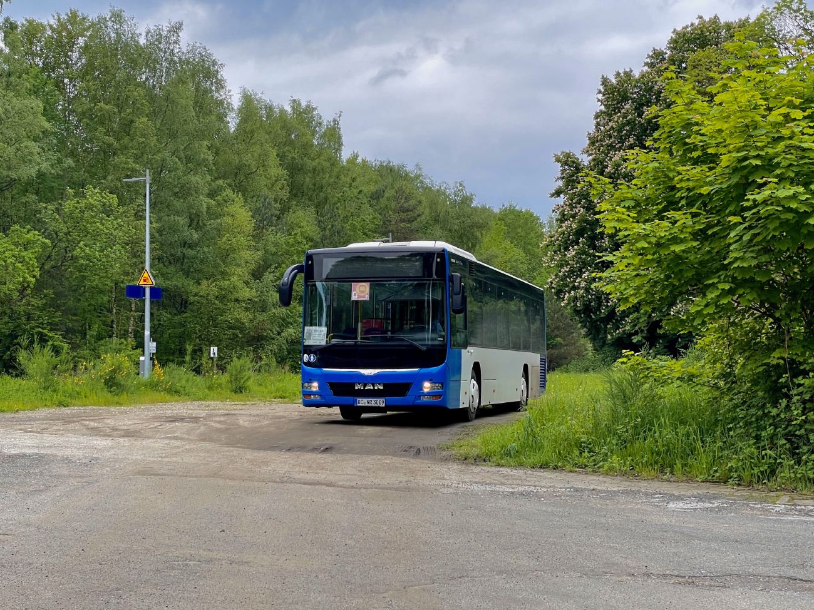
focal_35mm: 52
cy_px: 305
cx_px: 407
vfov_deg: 28.0
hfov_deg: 36.8
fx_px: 1223
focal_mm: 6
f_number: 2
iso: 25
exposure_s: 1/480
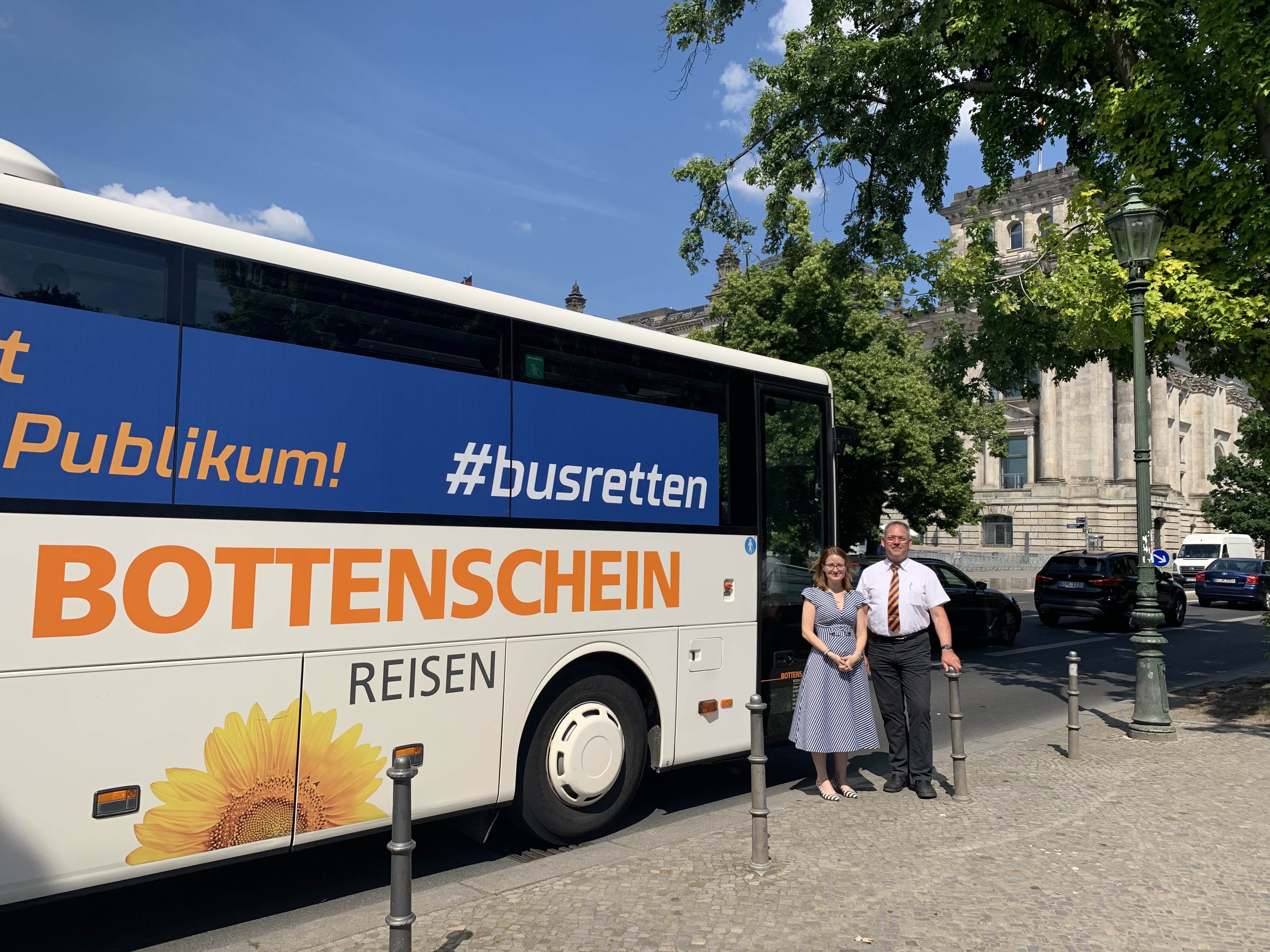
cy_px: 476
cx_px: 635
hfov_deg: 67.3
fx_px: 954
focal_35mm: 26
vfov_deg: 53.1
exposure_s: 1/2755
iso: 25
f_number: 1.8
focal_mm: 4.25
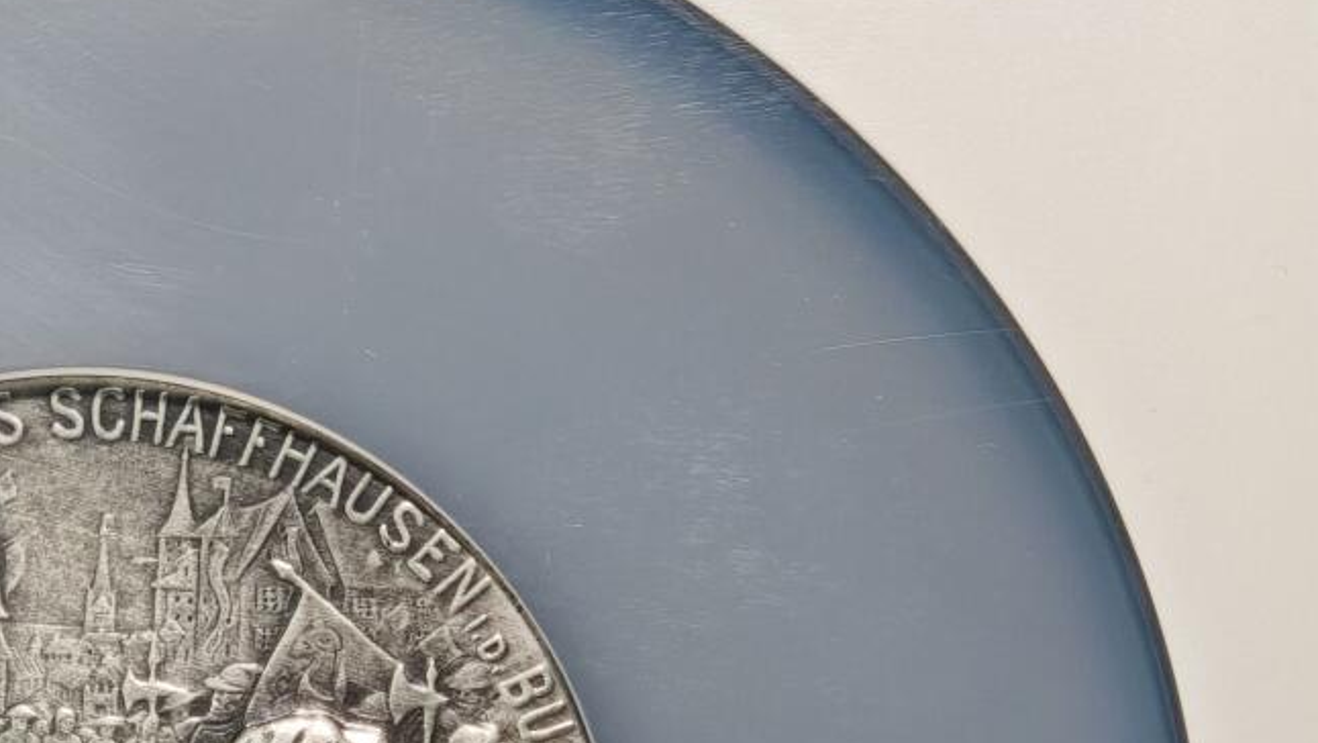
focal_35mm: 182
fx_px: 6363
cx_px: 69
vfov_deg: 6.7
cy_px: 502
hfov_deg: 11.7
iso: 640
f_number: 2
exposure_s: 1/106
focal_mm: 9
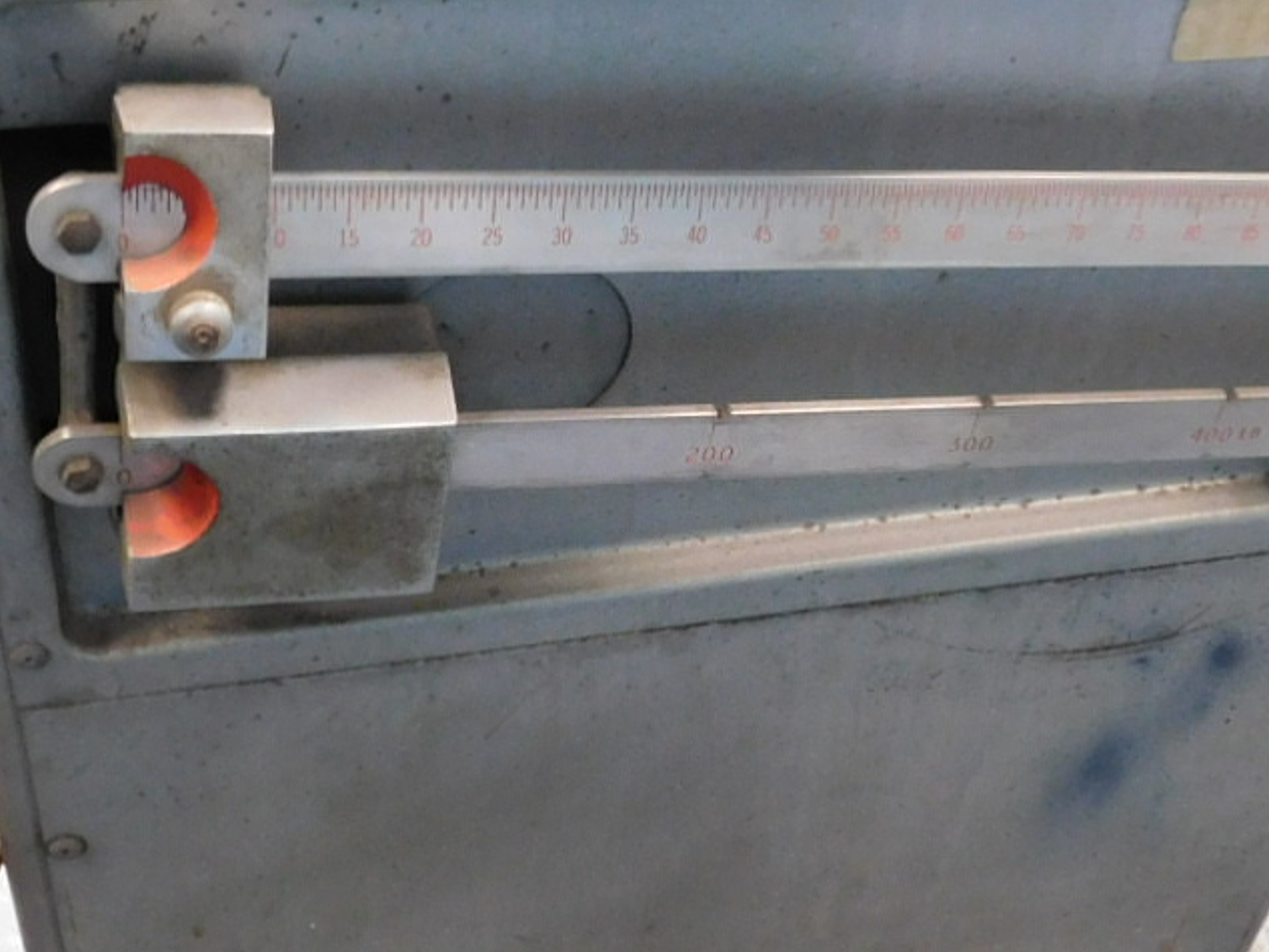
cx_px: 618
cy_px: 452
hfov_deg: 33.2
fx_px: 2127
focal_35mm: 58
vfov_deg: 25.2
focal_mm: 4
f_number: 3
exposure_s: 1/8
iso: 400
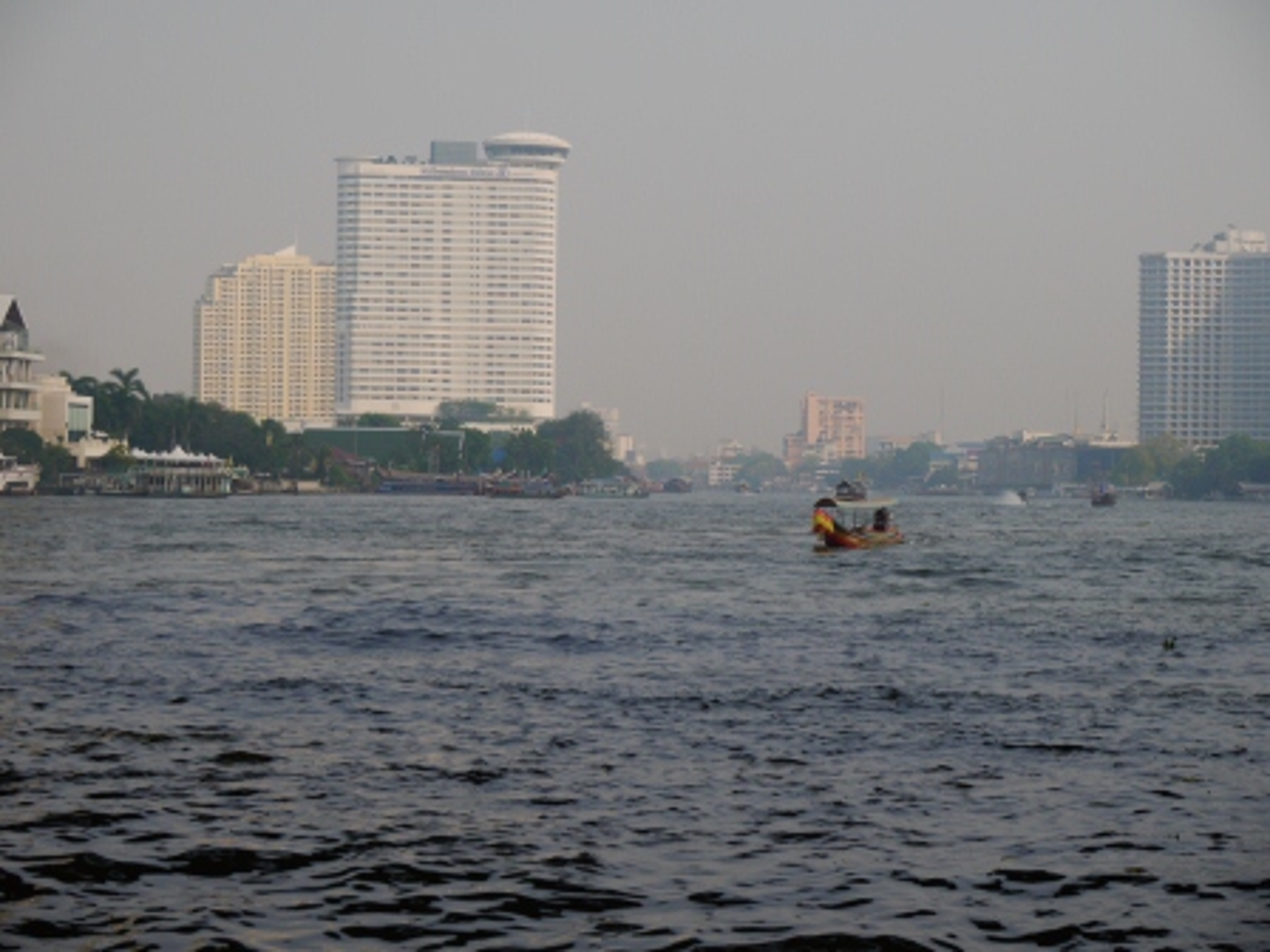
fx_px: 3082
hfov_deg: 23.3
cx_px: 635
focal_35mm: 84
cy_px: 476
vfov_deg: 17.6
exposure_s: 1/400
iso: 160
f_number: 9
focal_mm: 42
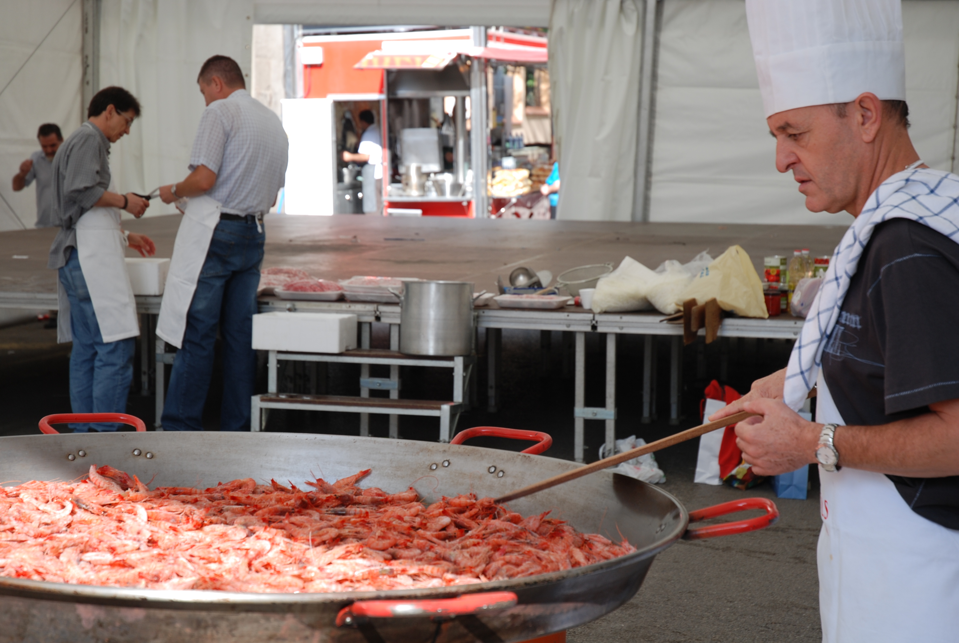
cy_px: 322
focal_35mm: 78
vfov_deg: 17.6
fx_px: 2082
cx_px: 480
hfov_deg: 25.9
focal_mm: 52
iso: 100
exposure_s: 1/125
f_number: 5.6
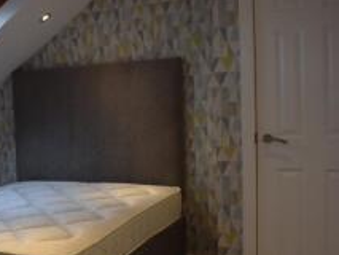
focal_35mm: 58
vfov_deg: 25.1
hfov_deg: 29.7
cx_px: -38
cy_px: 171
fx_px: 568
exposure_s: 1/100
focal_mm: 18
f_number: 5
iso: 400
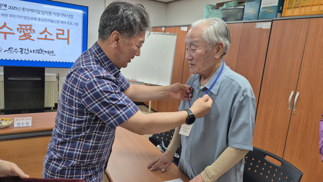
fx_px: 223
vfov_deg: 44.3
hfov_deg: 71.9
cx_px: 158
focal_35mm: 26
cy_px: 83
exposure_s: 1/120
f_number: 1.8
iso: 100
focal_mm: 5.4
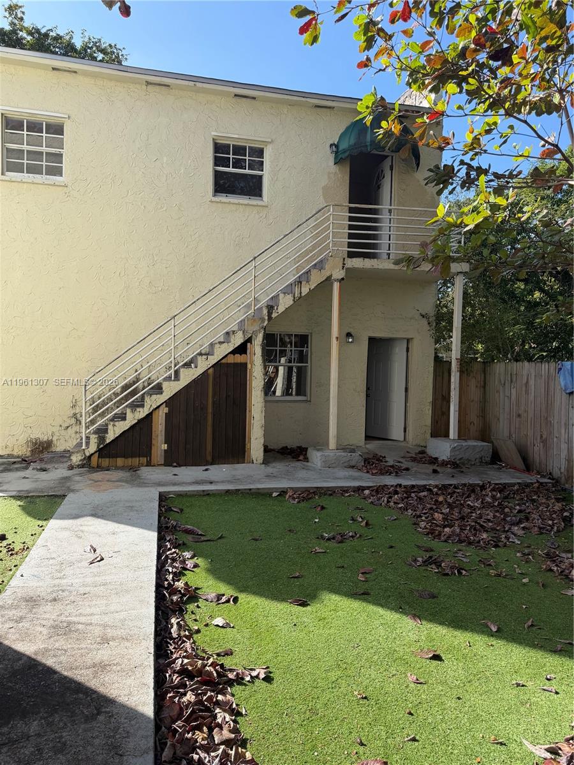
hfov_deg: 56.8
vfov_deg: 71.6
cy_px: 382
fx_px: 531
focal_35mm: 24
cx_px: 287
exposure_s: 1/1770
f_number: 1.78
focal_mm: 6.76
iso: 80
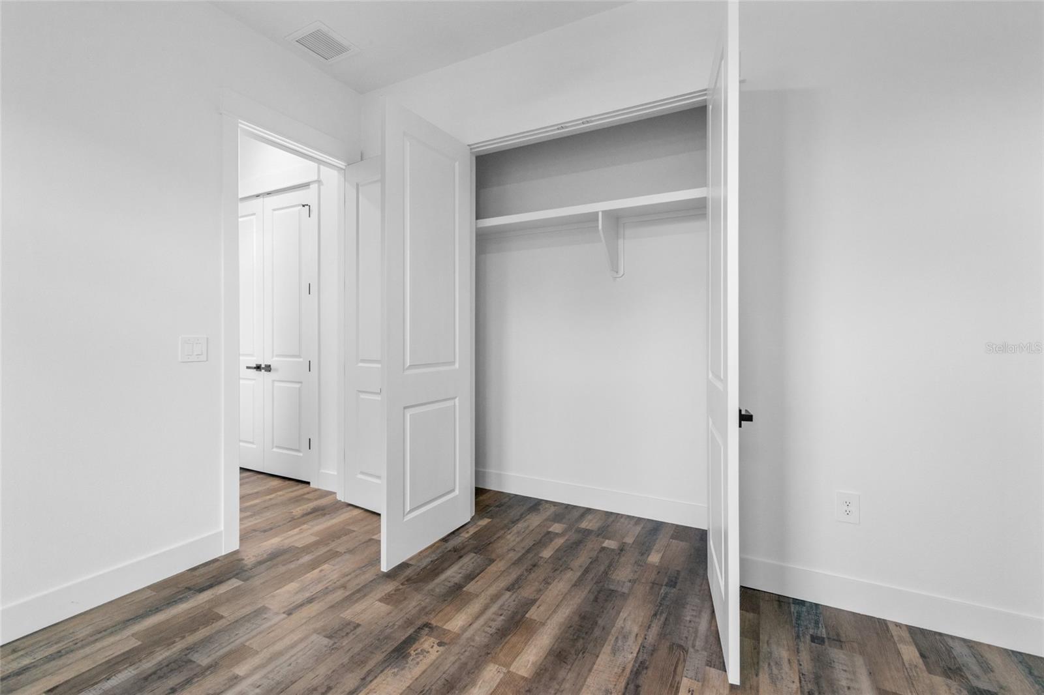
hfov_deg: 100.4
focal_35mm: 15
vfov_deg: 77.3
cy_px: 348
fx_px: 435
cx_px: 522
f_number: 9
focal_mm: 10
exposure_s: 1/15
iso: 250
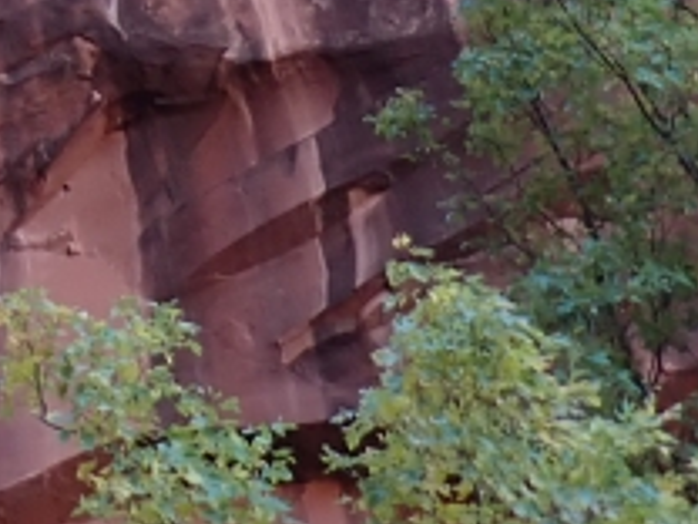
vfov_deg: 10.8
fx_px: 2420
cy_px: -648
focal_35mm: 120
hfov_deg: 15.2
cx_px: -356
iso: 125
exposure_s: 1/60
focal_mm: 4.5
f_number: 2
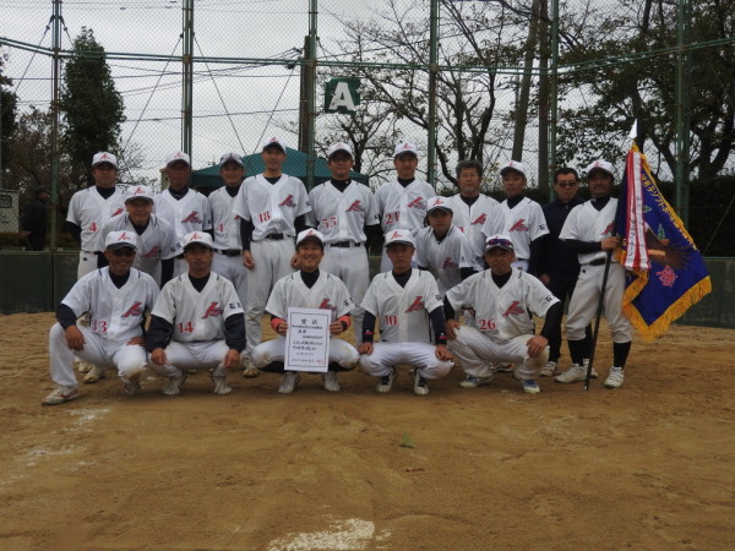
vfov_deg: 42.9
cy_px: 276
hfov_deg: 55.4
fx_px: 701
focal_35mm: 33
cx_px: 368
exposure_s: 1/500
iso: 100
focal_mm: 5.9
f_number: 3.6
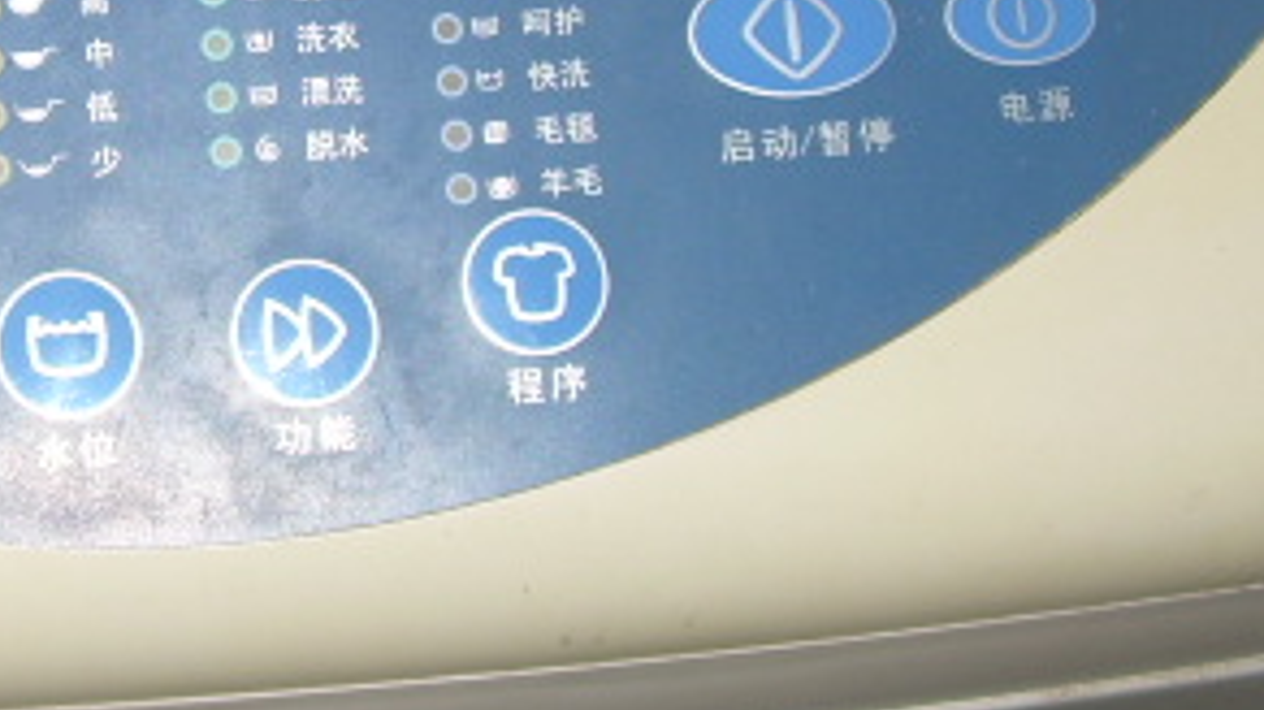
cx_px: 160
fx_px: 3518
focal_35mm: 105
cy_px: -65
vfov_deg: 11.4
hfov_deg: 20.0
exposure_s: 1/60
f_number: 2.9
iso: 50
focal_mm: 7.2
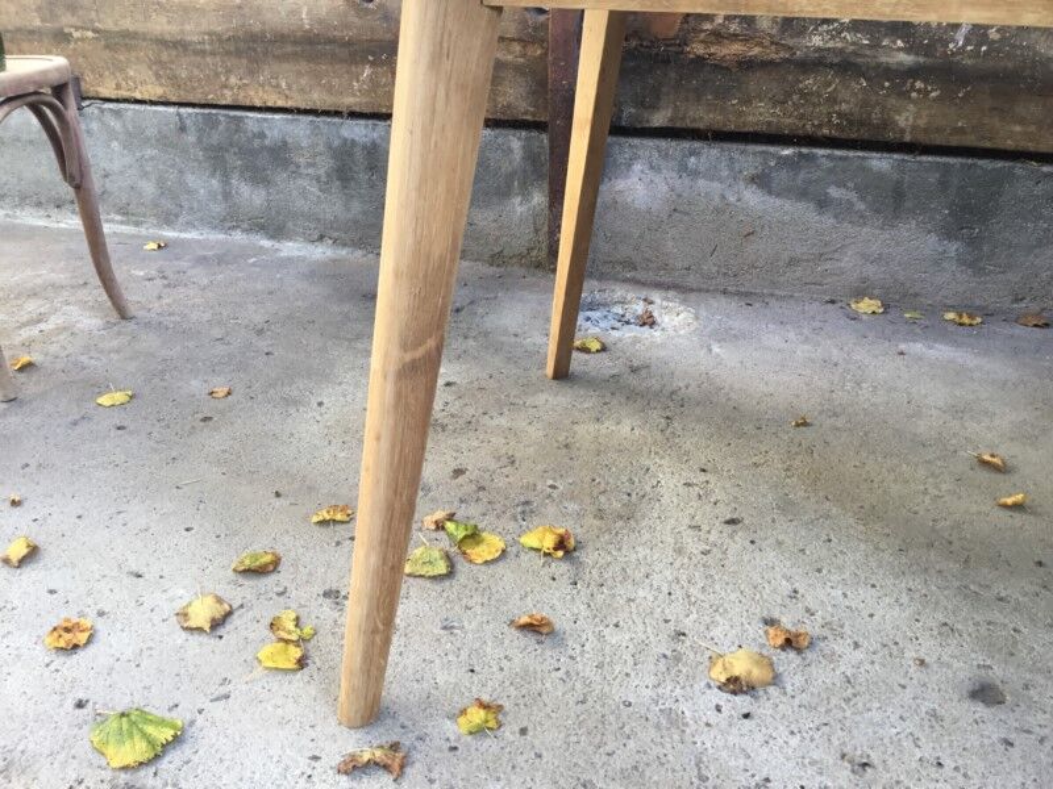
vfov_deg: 45.4
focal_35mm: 31
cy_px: 394
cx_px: 526
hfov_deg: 58.4
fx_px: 943
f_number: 2.4
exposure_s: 1/100
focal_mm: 3.3
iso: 40
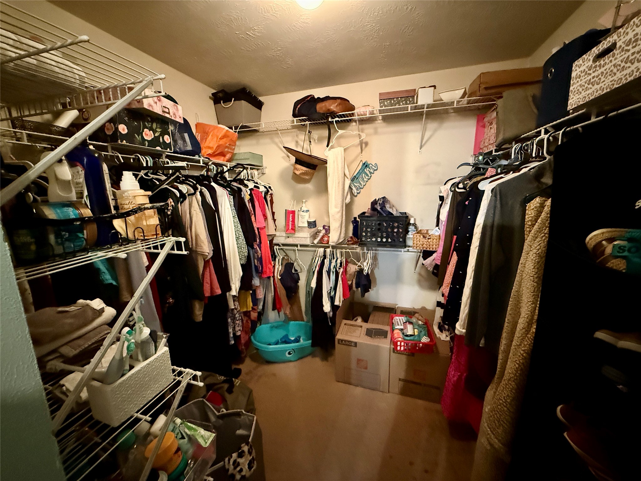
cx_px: 320
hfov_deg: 102.1
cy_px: 240
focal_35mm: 14
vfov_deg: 85.7
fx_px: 259
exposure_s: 1/30
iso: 1250
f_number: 2.2
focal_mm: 2.22
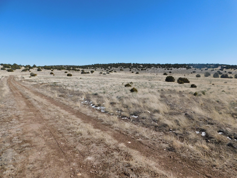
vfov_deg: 58.9
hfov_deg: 73.9
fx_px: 157
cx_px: 118
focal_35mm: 23
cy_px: 89
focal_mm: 4
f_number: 6
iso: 125
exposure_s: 1/640
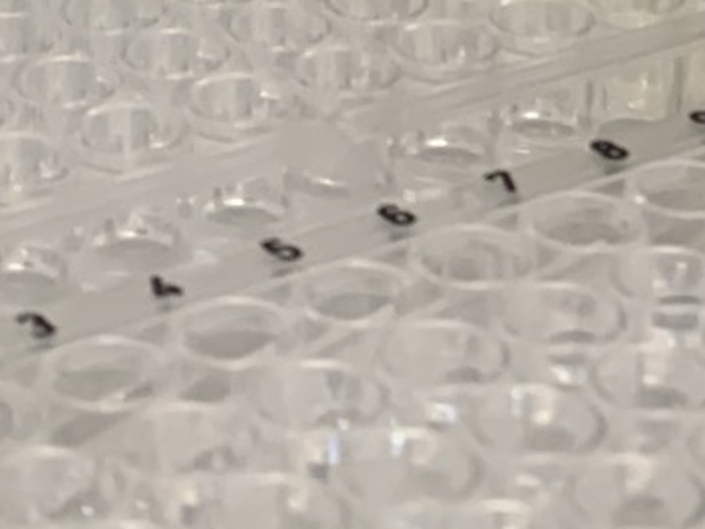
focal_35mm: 152
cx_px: 417
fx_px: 3098
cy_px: -744
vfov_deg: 8.8
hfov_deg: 13.0
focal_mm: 4.25
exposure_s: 1/50
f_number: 1.8
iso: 64
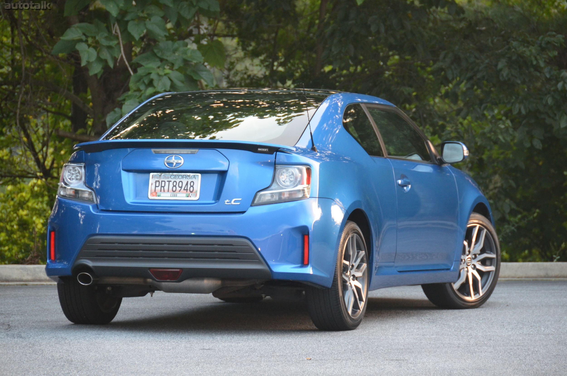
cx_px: 284
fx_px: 4008
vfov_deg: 5.4
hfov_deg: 8.1
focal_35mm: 255
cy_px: 188
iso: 1600
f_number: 5.6
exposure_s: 1/50
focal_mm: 170
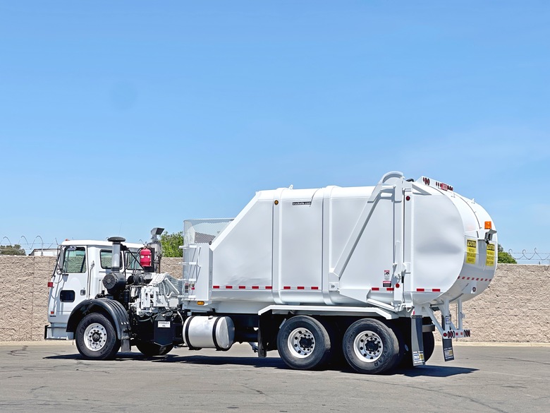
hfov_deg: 30.3
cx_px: 275
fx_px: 1017
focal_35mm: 64
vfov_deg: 22.9
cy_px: 206
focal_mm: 7.5
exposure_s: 1/2732
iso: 32
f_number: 2.2
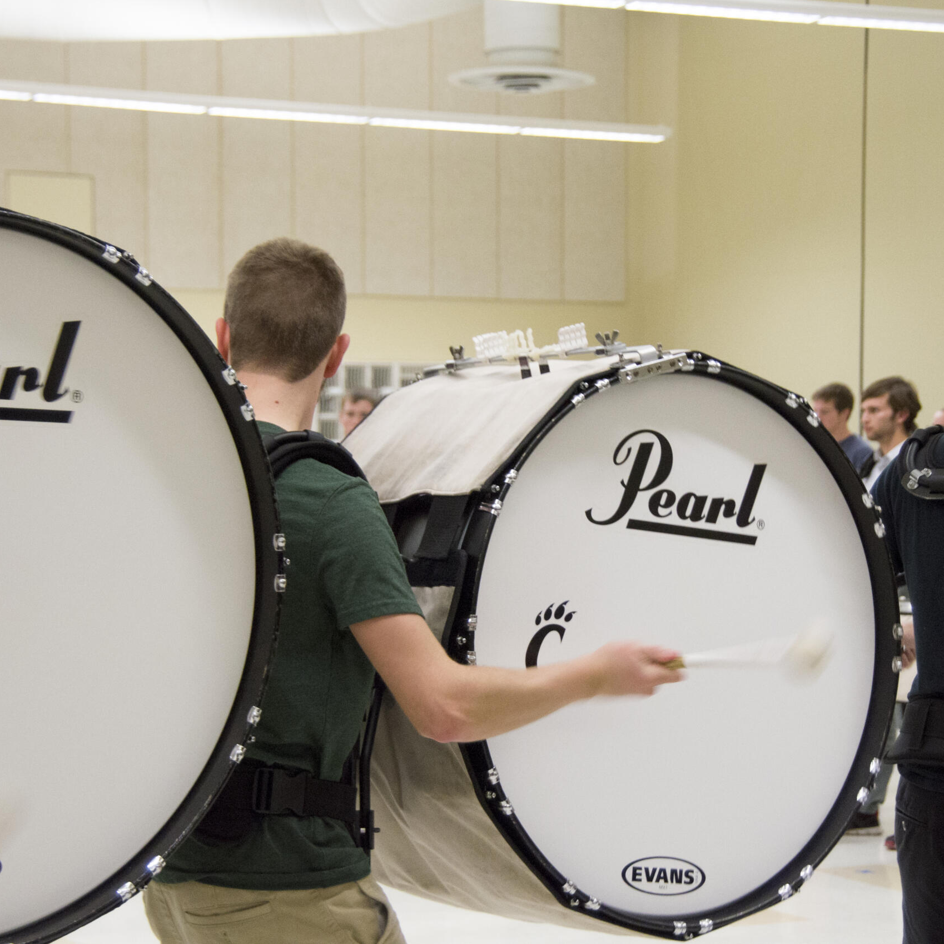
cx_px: 567
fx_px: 2962
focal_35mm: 96
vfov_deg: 18.1
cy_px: 472
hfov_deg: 18.1
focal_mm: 50
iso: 1000
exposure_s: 1/80
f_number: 4.5
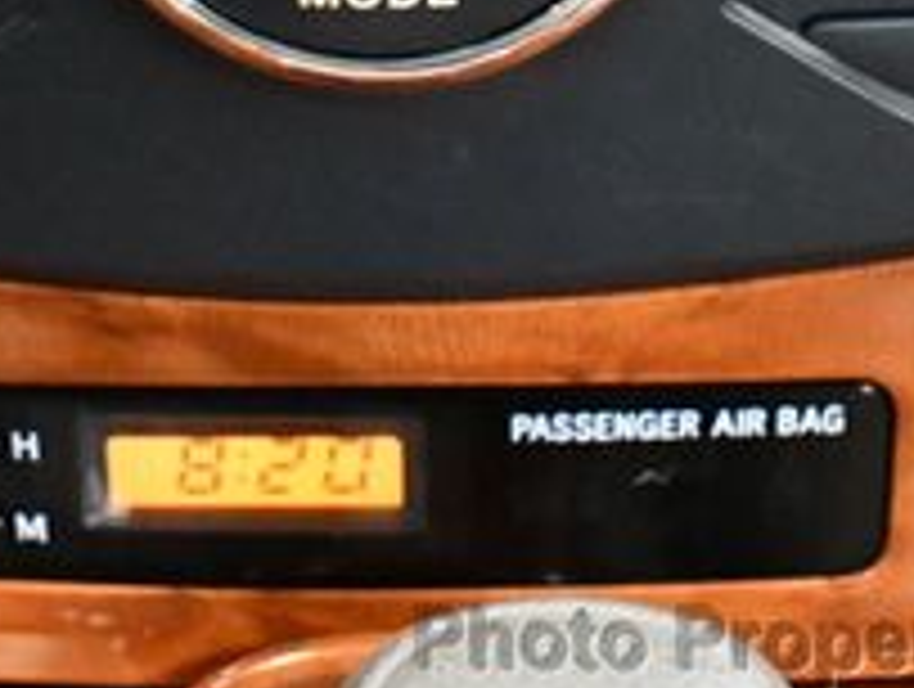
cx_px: 360
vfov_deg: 13.1
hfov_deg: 18.0
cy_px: -234
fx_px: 2883
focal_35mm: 109
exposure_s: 1/60
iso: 7200
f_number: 3.5
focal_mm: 18
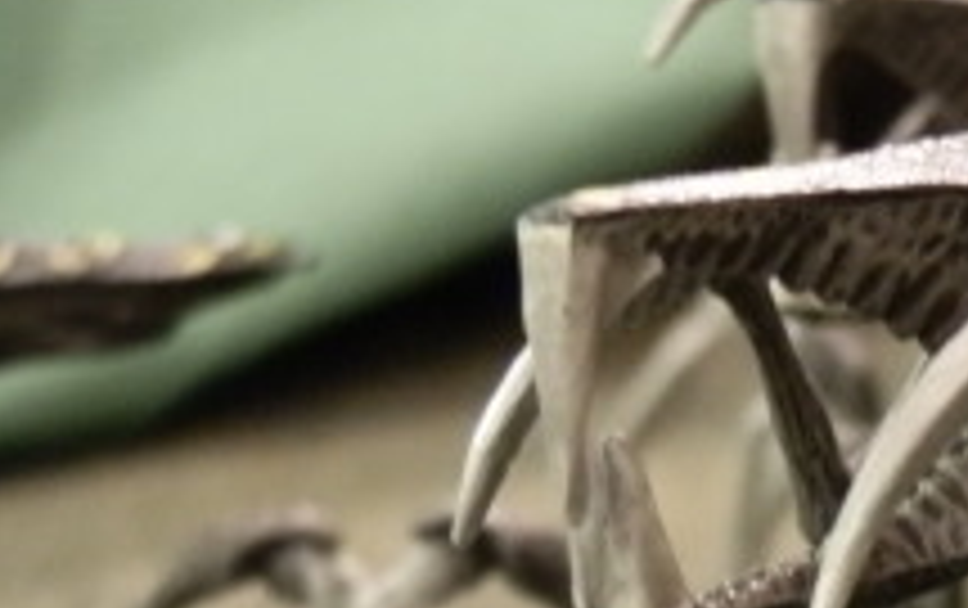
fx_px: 4253
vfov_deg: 8.1
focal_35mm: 161
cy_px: 766
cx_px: 1117
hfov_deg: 12.7
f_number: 3.7
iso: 400
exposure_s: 1/8
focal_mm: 10.99
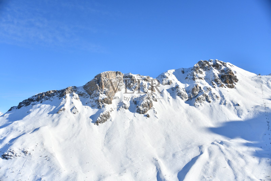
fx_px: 286
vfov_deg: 35.1
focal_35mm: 38
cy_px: 90
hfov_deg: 50.7
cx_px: 136
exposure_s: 1/8000
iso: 400
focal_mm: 38
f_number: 4
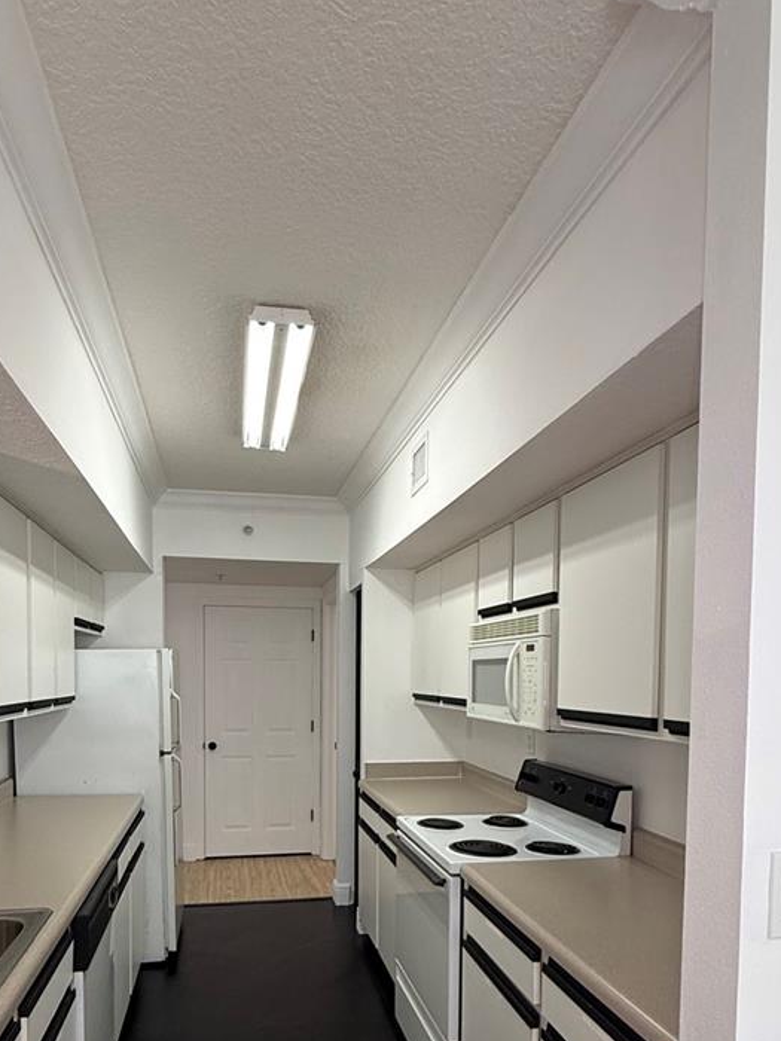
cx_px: 373
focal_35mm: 24
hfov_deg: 56.8
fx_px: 722
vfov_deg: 69.1
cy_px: 712
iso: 200
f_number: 2.2
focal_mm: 2.22
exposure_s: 1/120
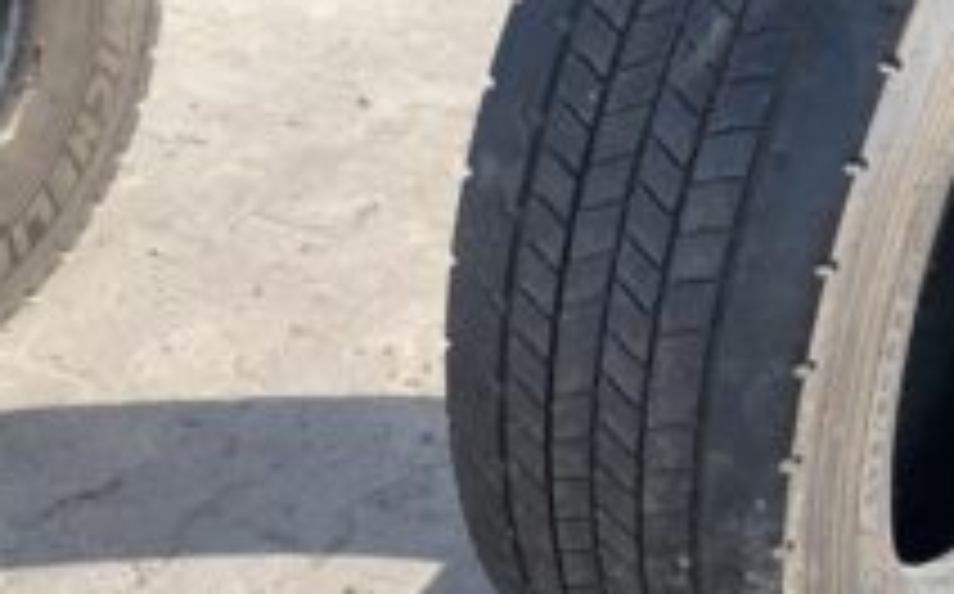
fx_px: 1454
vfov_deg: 22.9
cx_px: 729
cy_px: 182
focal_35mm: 56
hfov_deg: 35.4
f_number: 1.8
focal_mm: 4.25
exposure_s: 1/518
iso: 25
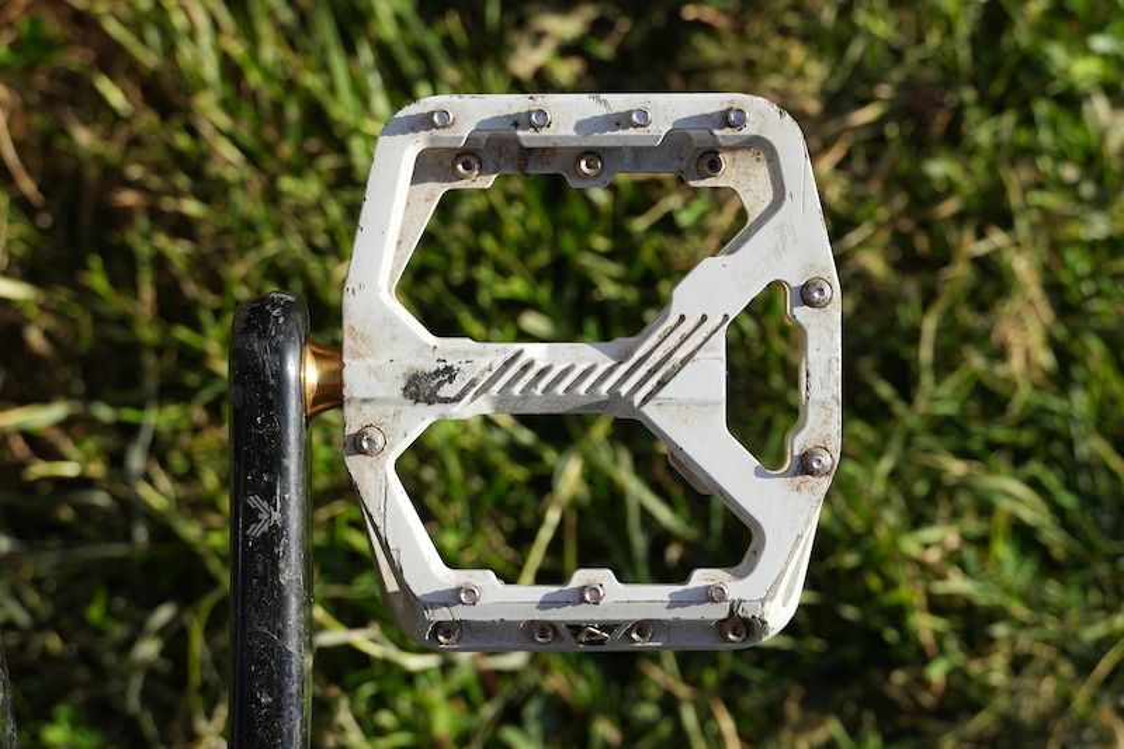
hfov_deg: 22.6
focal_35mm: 90
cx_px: 562
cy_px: 374
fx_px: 2809
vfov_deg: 15.2
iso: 100
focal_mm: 60
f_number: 6.3
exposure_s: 1/160
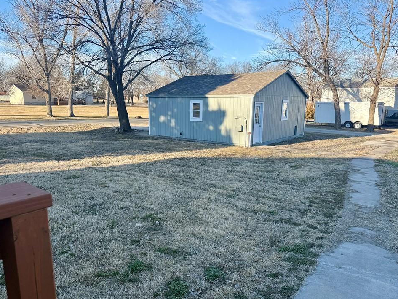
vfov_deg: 53.0
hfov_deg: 67.3
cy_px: 158
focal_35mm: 26
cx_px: 200
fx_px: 299
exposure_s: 1/1522
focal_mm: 6.76
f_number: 1.78
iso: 80
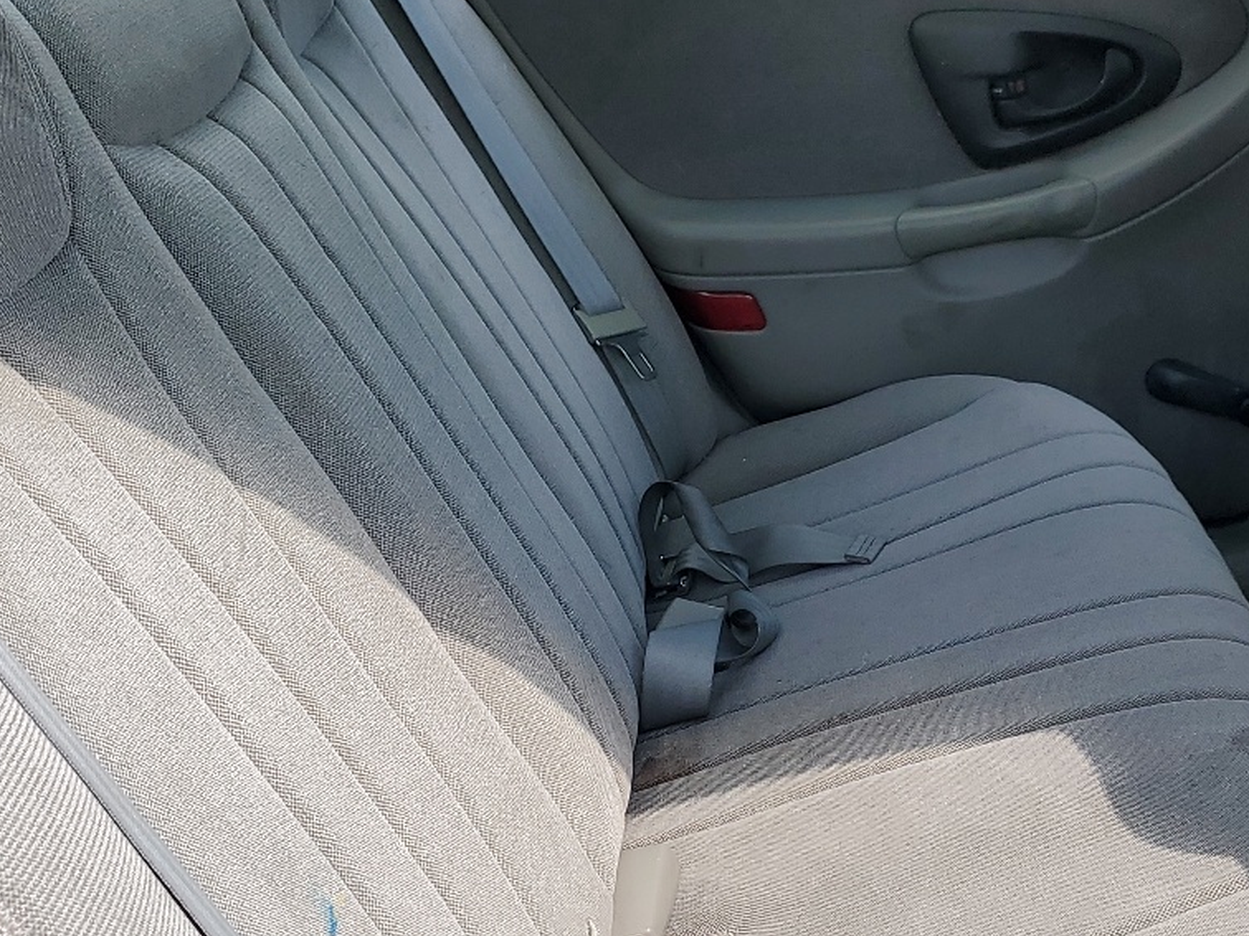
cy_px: 497
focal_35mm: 55
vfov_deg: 26.6
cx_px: 755
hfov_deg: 34.8
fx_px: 1984
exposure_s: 1/909
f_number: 1.5
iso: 50
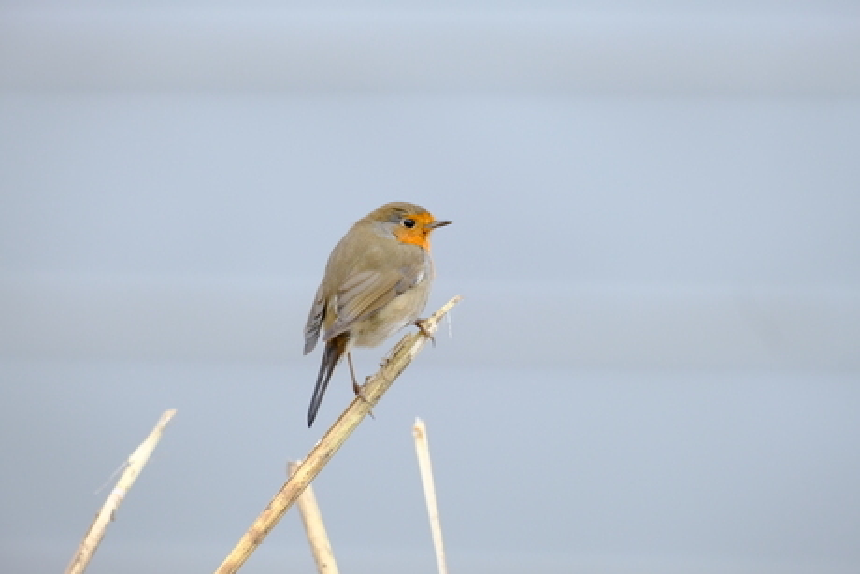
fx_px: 10753
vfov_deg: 3.1
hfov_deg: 4.6
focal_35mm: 450
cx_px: 430
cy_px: 287
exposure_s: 1/250
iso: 1250
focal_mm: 300
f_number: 6.4
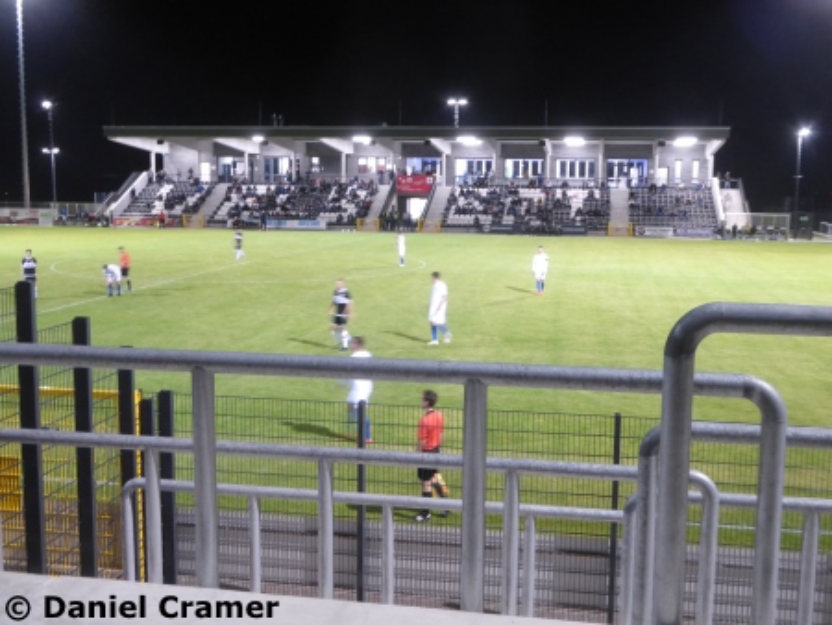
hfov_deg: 46.8
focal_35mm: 40
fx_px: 962
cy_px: 312
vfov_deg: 36.0
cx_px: 416
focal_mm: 7.2
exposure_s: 1/6
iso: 400
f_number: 3.8
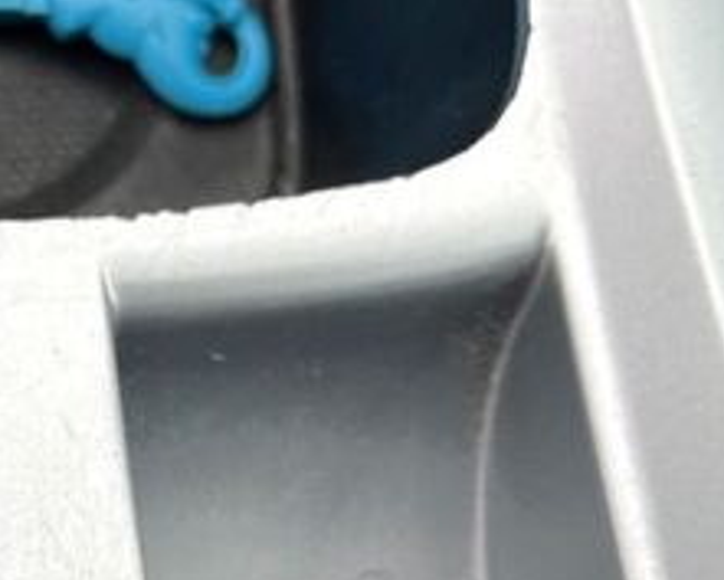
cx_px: -193
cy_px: 482
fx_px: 1972
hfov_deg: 19.3
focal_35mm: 92
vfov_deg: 16.6
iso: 50
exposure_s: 1/378
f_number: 1.6
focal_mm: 5.1
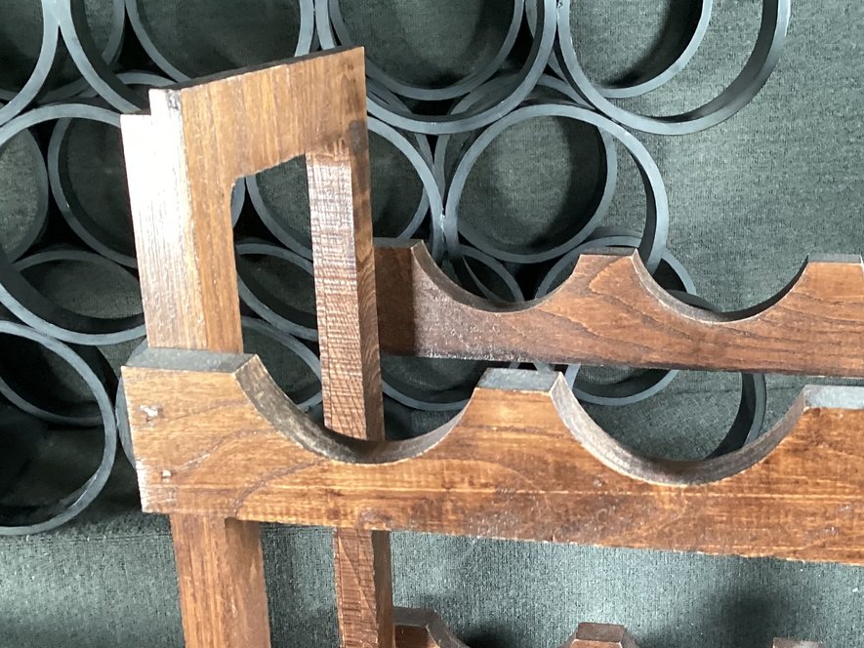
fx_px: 1323
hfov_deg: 35.8
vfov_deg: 26.9
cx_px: 568
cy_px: 530
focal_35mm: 53
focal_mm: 3.3
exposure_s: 1/50
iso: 250
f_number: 2.4
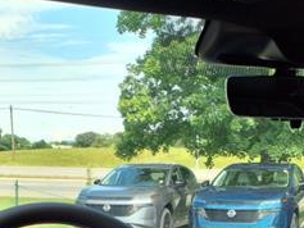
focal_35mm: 73
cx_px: 103
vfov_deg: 19.3
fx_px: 641
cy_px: 257
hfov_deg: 26.5
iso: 40
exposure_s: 1/357
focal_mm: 3.58
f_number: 1.9
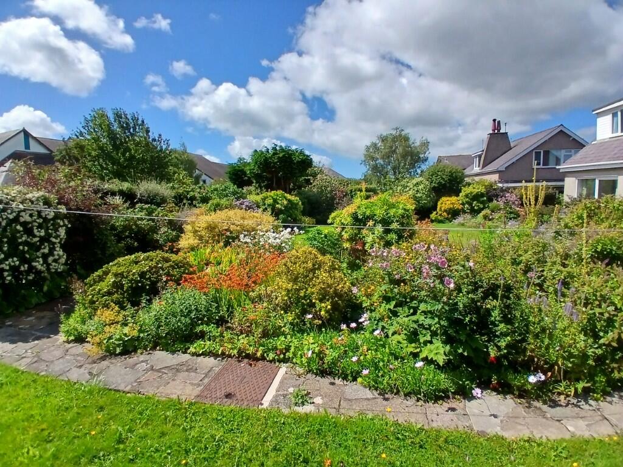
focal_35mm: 17
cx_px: 312
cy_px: 234
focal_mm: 1.4
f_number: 2.2
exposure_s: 1/1761
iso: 50
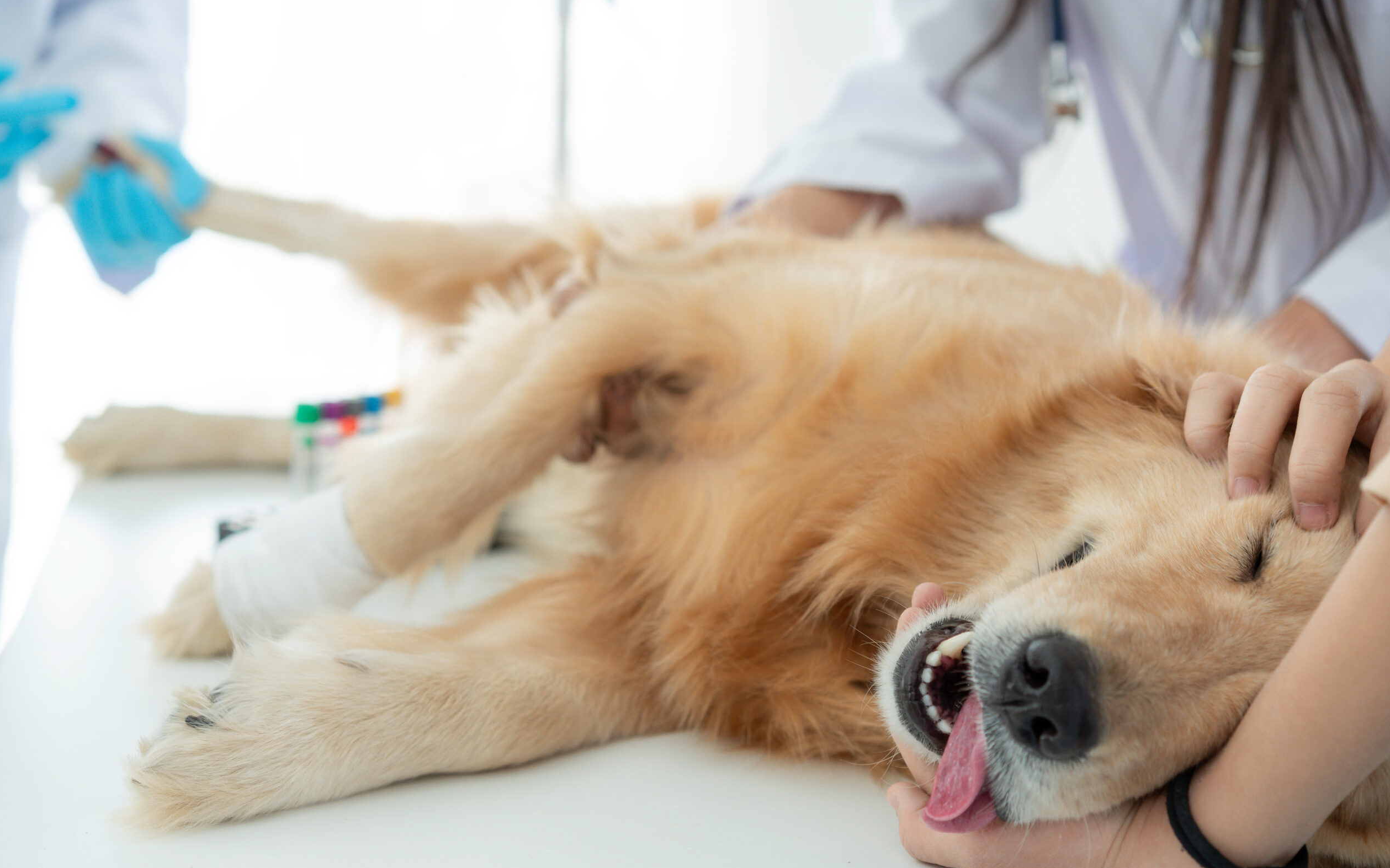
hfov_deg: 35.7
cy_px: 438
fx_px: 2159
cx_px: 687
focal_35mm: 57
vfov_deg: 22.8
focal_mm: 55
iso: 320
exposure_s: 1/160
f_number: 3.5
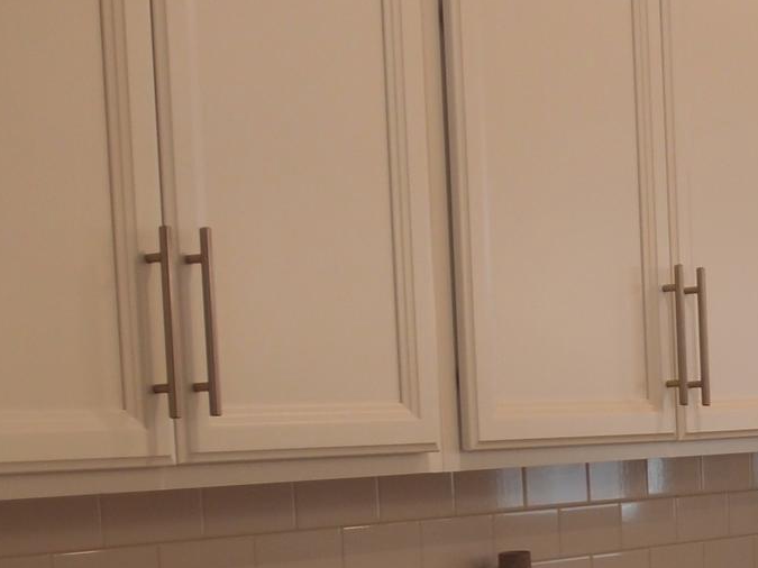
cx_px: 802
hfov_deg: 20.7
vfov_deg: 15.7
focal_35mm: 91
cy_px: 642
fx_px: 1992
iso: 100
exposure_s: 1/60
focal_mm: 6.48
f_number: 1.9
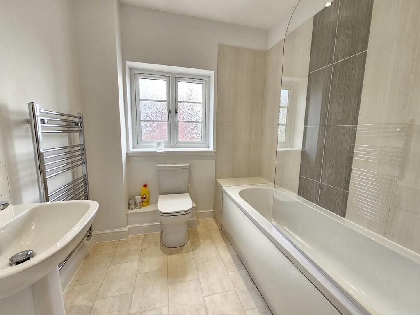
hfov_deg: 106.2
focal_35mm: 13
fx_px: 158
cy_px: 158
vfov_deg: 89.9
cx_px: 210
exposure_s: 1/50
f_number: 2.2
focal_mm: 2.2
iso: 64
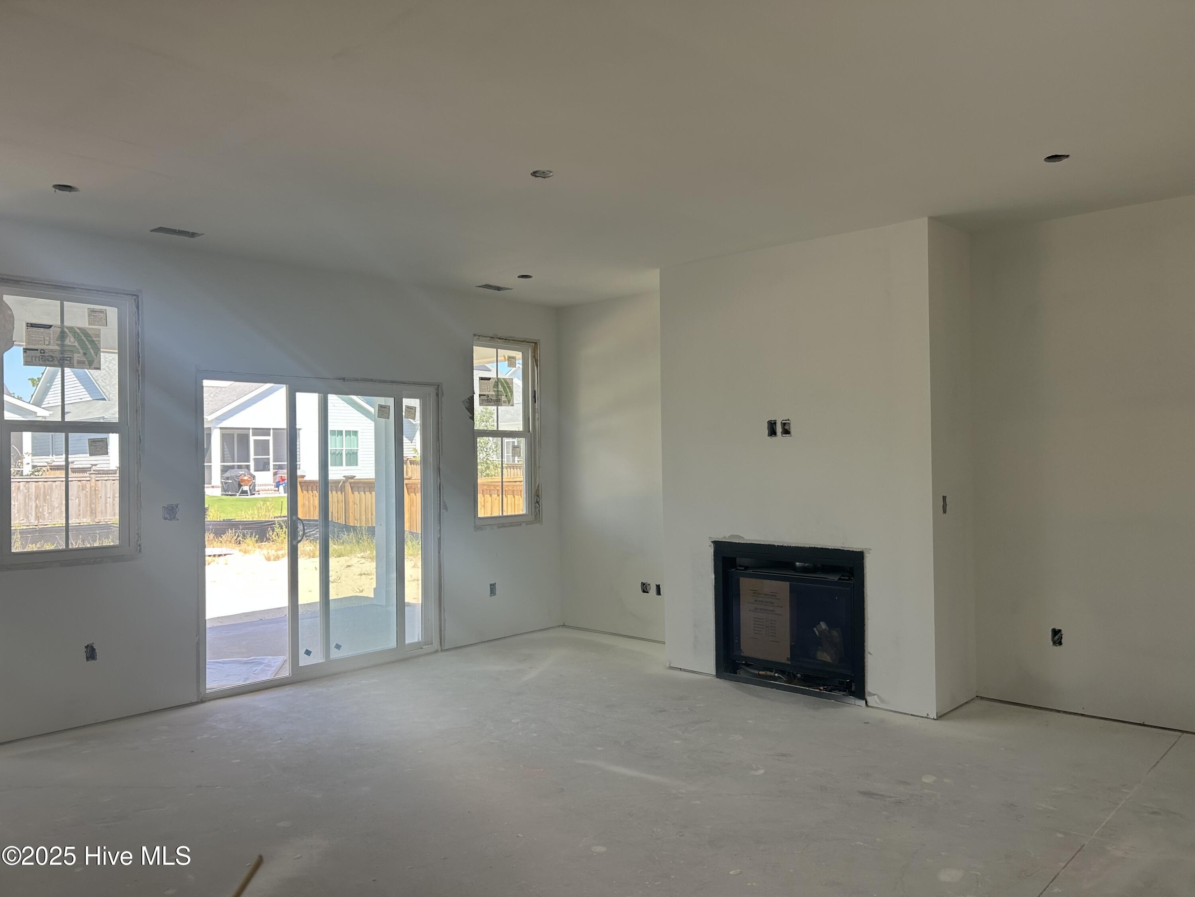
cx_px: 598
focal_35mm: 26
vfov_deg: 53.1
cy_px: 448
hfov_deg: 67.3
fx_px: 898
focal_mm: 5.7
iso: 50
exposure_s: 1/350
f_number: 1.5
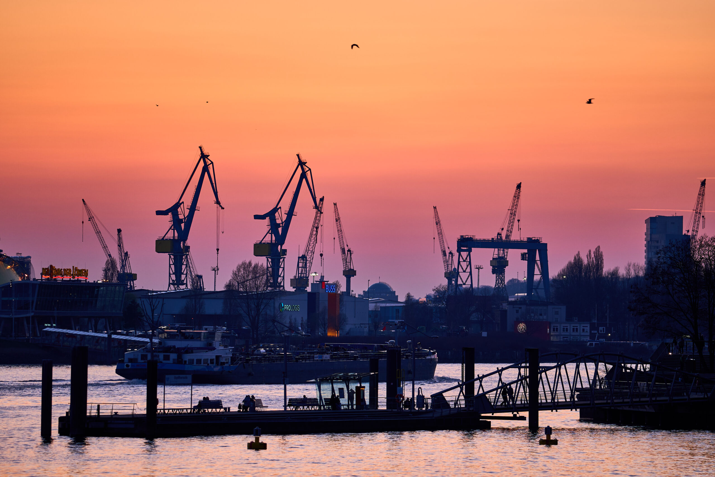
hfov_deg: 7.6
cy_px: 238
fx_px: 5365
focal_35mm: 270
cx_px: 358
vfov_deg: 5.1
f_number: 2.8
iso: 100
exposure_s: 1/250
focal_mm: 180.1
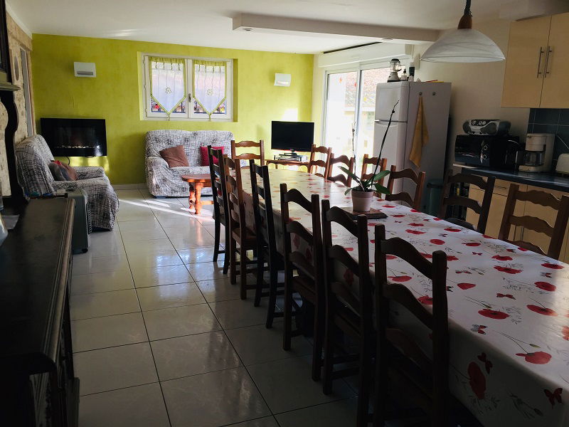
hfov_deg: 61.7
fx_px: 477
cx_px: 284
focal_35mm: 29
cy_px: 214
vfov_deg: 48.2
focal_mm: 4.15
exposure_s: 1/50
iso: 32
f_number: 2.2
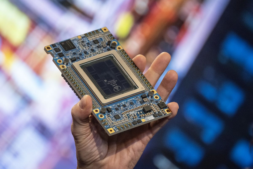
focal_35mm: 400
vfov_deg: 3.4
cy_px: 84
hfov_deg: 5.2
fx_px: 2811
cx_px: 126
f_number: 5.6
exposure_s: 1/250
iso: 4000
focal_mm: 400
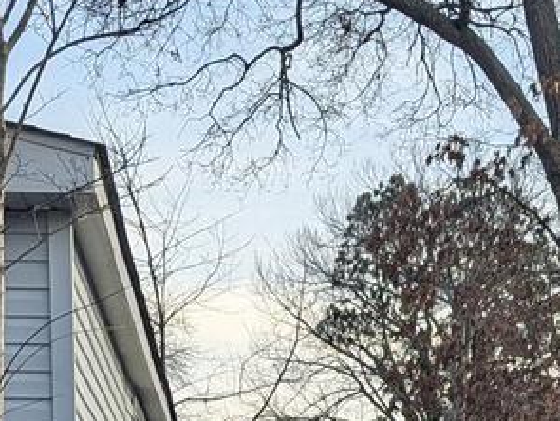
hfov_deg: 16.8
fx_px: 1895
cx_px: 361
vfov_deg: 10.8
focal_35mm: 117
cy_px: 1018
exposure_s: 1/609
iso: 33
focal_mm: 6.81
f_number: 1.85
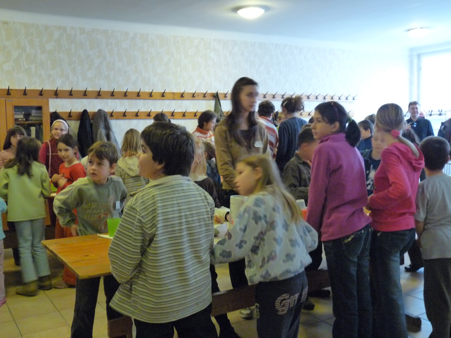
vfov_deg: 38.7
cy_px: 169
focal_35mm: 37
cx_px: 226
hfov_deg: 50.1
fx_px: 482
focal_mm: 6.6
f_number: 3
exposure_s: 1/13
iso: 800
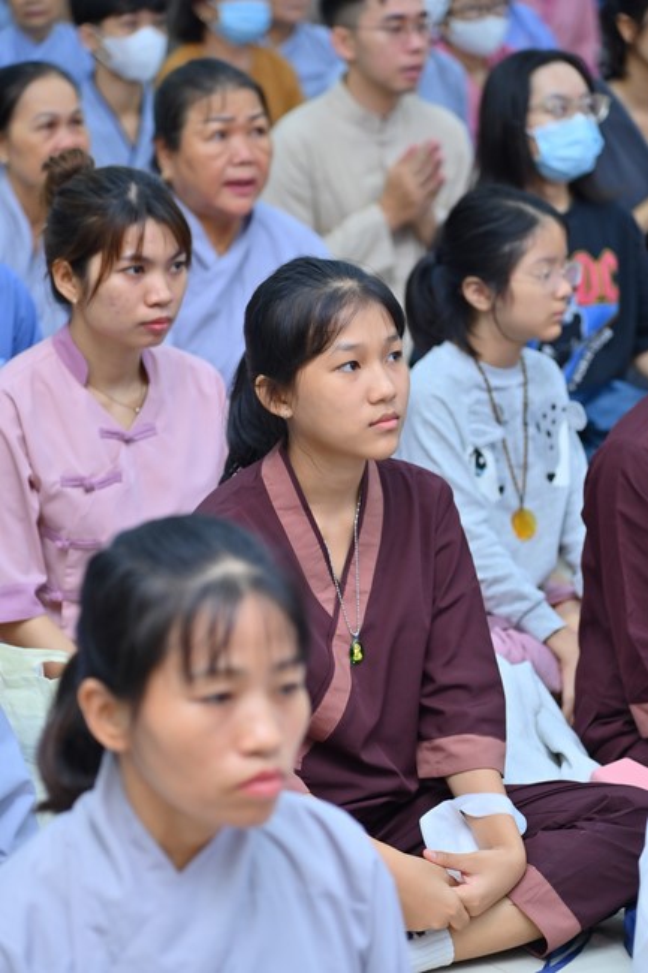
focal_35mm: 120
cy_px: 486
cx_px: 324
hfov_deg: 11.4
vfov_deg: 17.1
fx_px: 3241
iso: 1000
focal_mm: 120
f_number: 4.5
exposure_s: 1/80
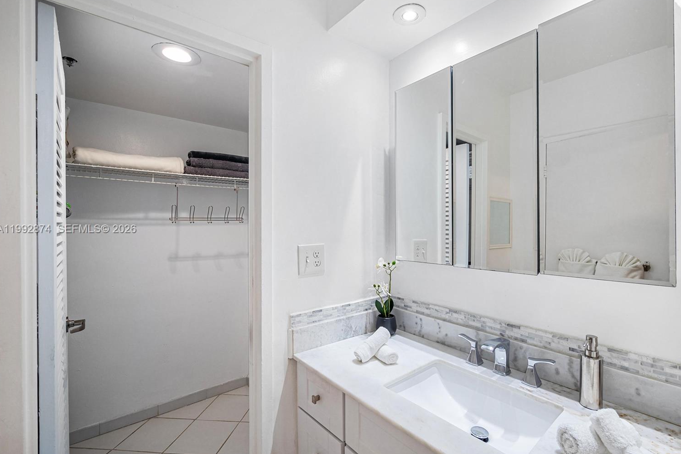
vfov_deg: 77.3
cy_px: 230
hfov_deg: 100.3
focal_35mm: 15
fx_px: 284
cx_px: 359
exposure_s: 1/25
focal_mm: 7
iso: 100
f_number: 4
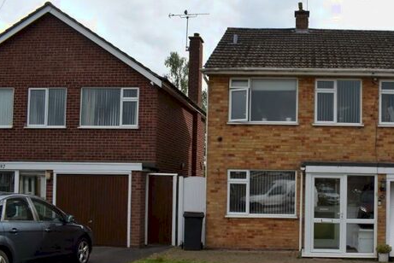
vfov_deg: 32.5
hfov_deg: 45.8
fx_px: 449
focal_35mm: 41
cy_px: 171
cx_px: 294
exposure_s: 1/320
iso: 200
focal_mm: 18
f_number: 9
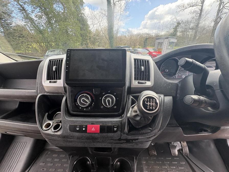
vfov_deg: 85.7
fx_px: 93
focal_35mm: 14
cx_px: 114
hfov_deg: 102.1
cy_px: 86
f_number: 2.2
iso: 125
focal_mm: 2.22
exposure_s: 1/138
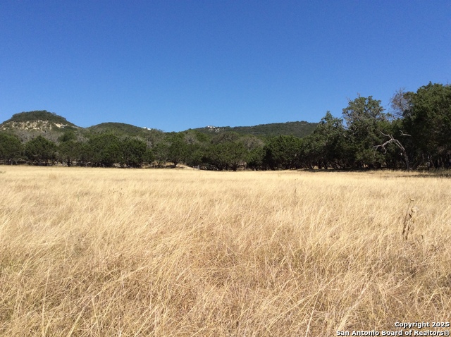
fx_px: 416
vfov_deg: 44.1
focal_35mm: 32
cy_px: 168
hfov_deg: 56.9
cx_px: 226
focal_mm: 3.3
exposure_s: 1/1972
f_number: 2.4
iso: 32
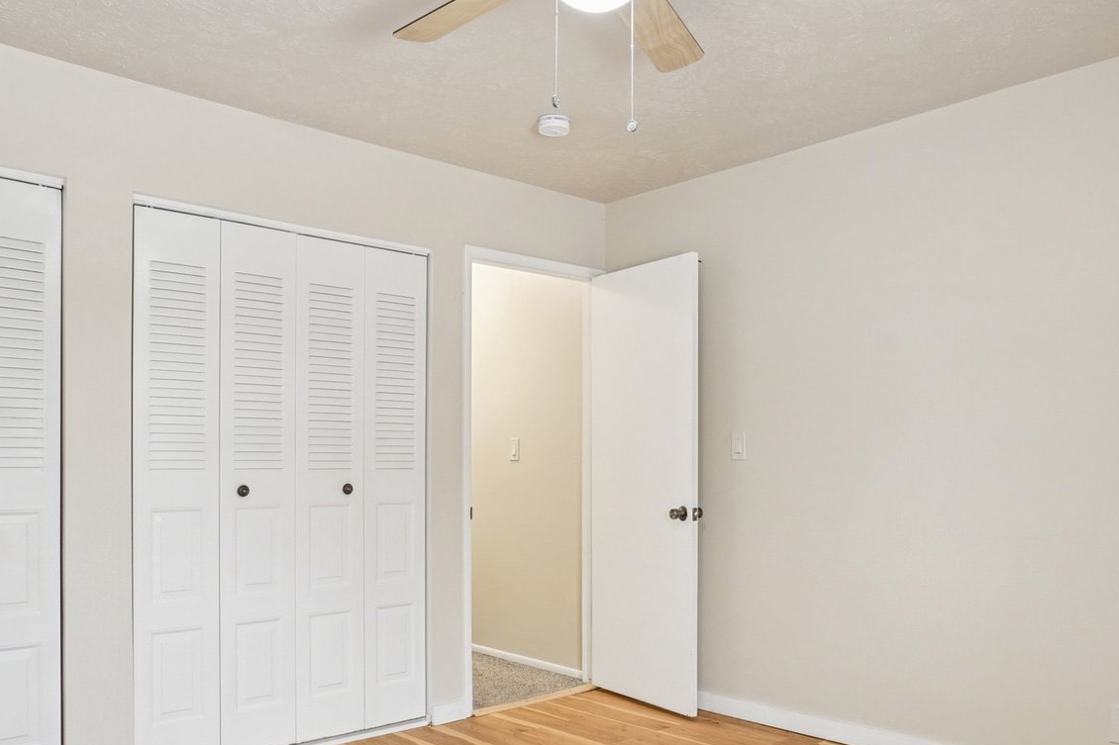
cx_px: 627
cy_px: 460
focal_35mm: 29
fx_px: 901
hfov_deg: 63.5
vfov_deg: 44.6
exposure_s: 1/13
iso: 400
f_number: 8
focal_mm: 16
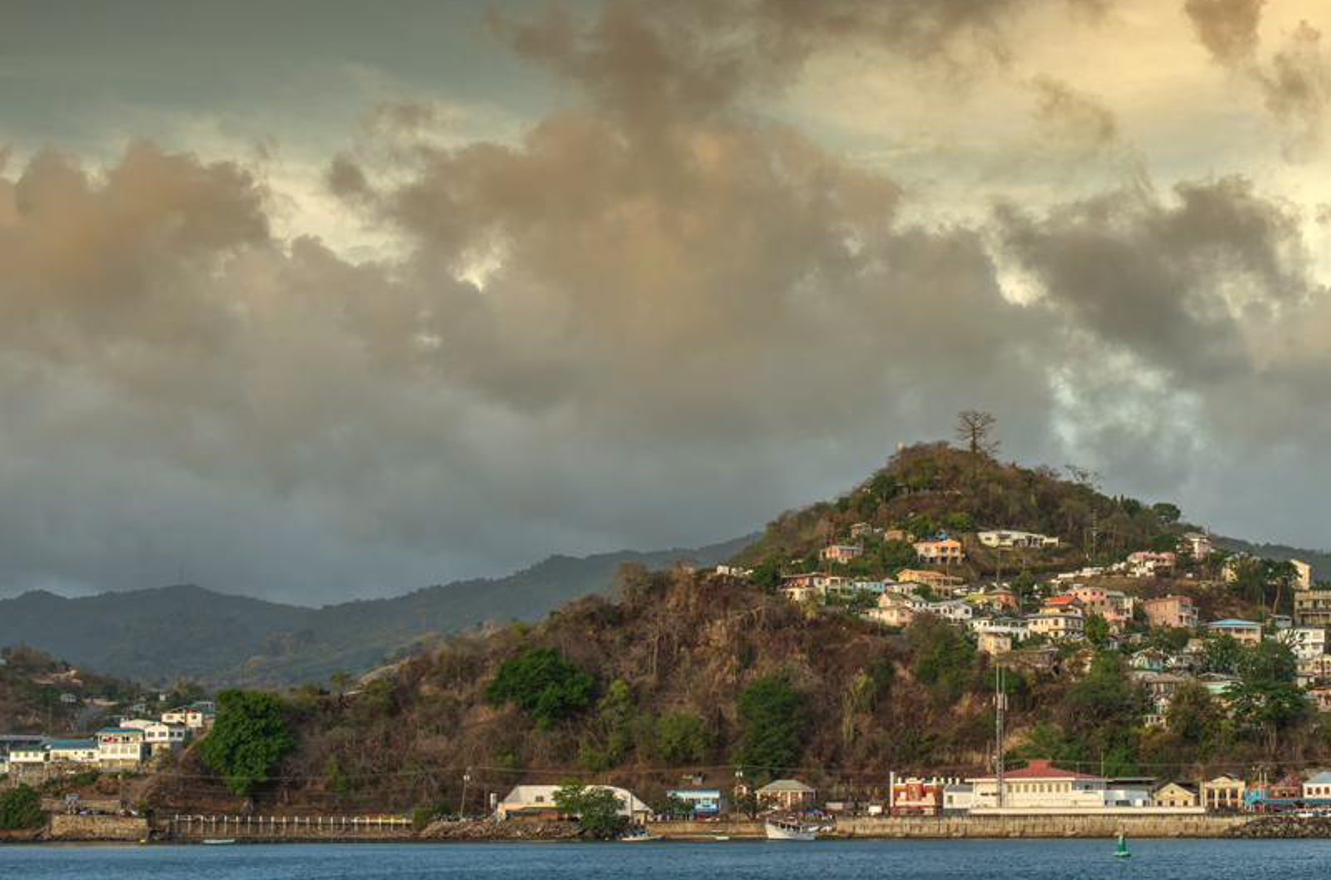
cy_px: 448
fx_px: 2766
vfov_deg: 18.1
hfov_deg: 27.0
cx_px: 812
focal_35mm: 75
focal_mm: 50
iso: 250
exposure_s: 1/200
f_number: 9
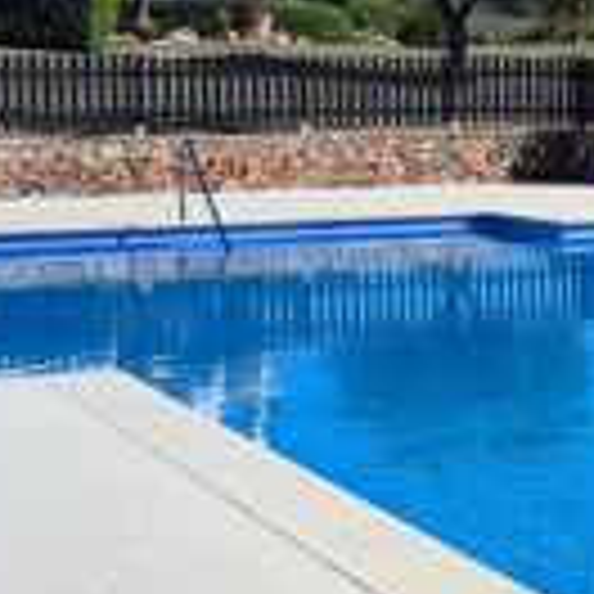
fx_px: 2291
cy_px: 140
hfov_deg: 12.1
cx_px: 1379
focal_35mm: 118
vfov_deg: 14.7
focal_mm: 6.04
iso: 50
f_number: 1.9
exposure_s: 1/901
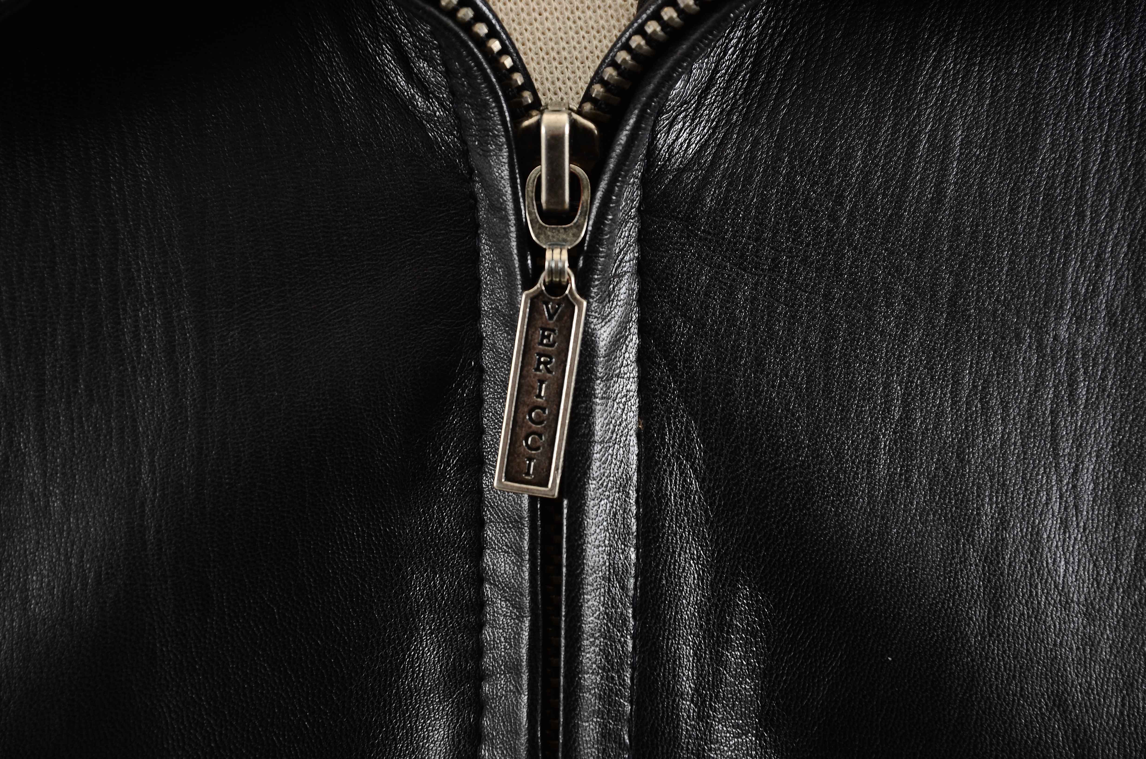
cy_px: 380
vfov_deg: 8.7
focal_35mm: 158
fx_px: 5003
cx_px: 573
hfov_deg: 13.1
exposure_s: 1/80
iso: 160
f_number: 7.1
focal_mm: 105
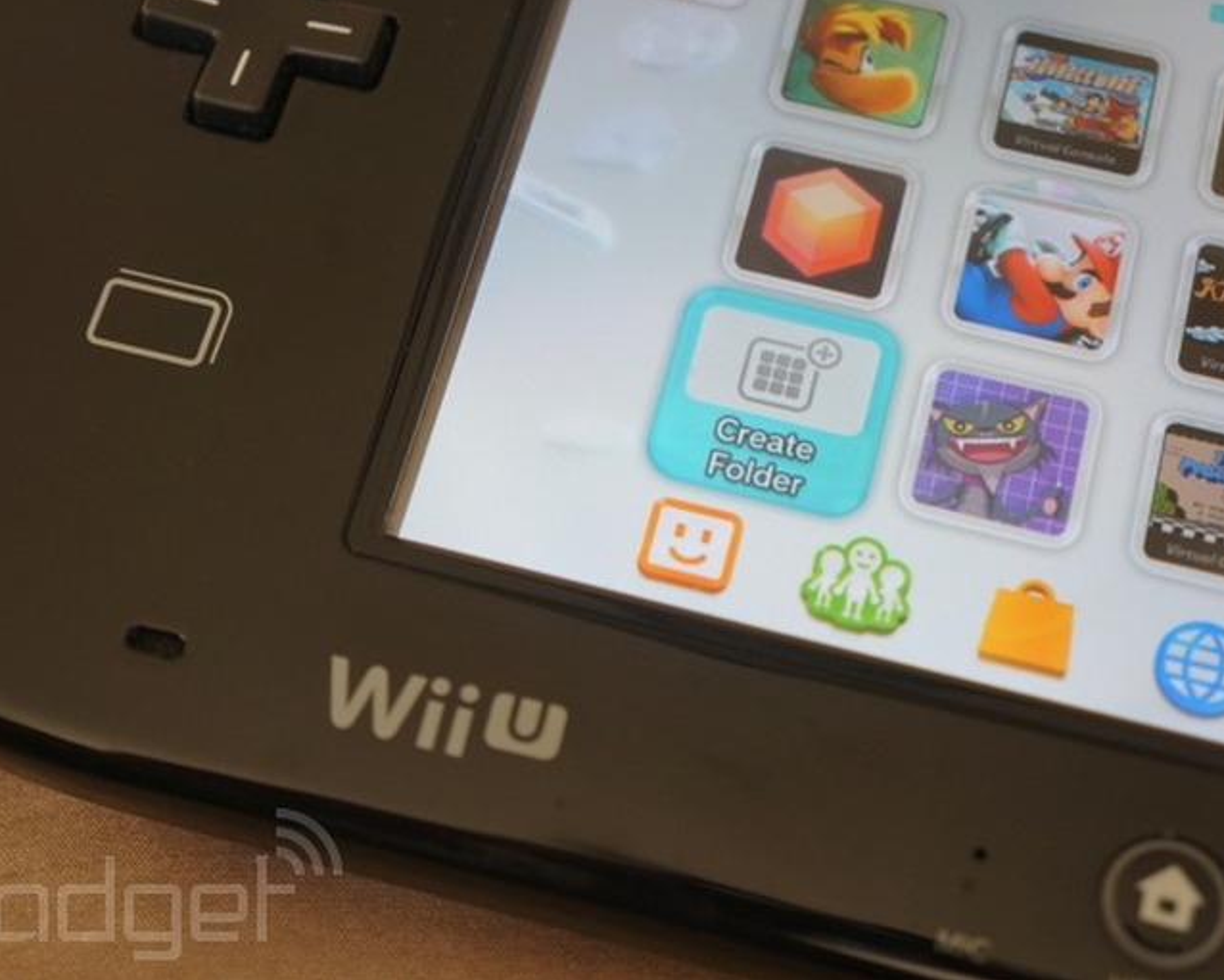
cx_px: 516
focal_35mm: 64
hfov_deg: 29.7
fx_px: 2304
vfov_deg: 24.0
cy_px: 487
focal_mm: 37
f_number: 4.5
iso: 640
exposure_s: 1/60
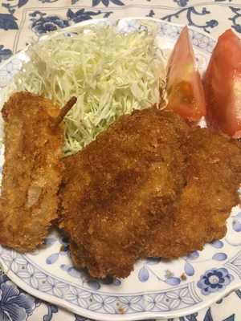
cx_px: 120
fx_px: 269
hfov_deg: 48.2
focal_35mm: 29
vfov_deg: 61.7
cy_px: 160
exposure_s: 1/33
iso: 100
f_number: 2.2
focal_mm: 4.15
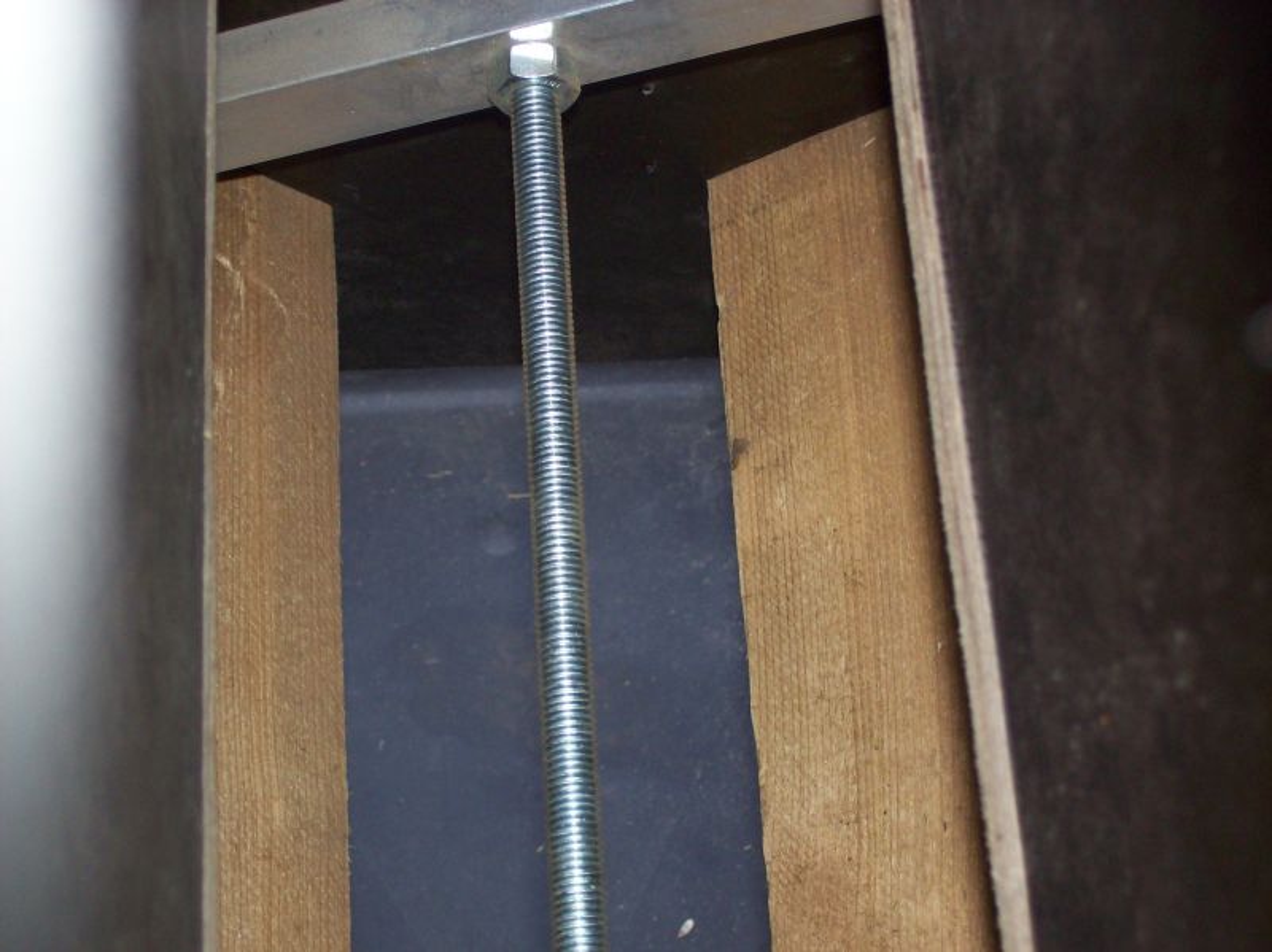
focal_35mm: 70
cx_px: 636
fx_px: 2571
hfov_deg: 27.8
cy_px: 476
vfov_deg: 21.0
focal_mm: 11.6
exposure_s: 1/95.5
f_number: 3.8
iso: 80
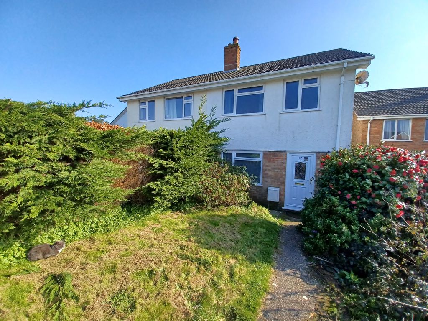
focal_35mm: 13
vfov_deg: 89.9
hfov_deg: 106.2
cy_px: 160
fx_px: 161
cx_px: 214
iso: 40
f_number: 2.2
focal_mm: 1.42
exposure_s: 1/805
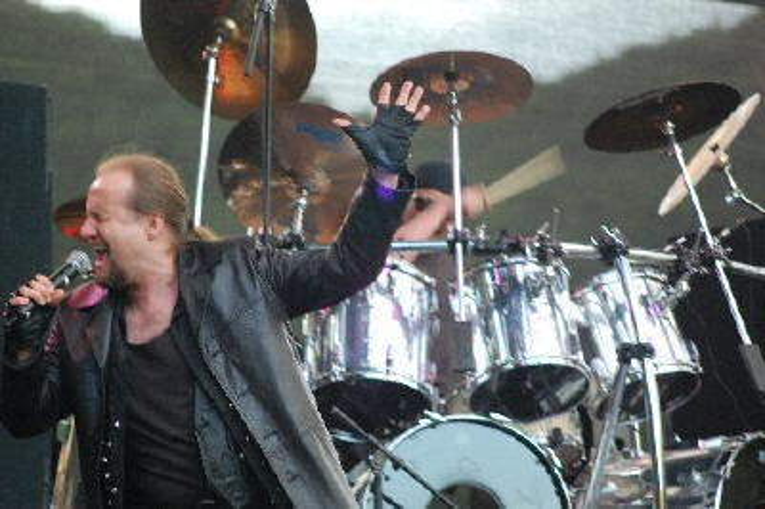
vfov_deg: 6.3
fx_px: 4618
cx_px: 382
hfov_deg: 9.5
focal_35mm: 218
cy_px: 254
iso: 800
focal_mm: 145
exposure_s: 1/60
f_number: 4.8
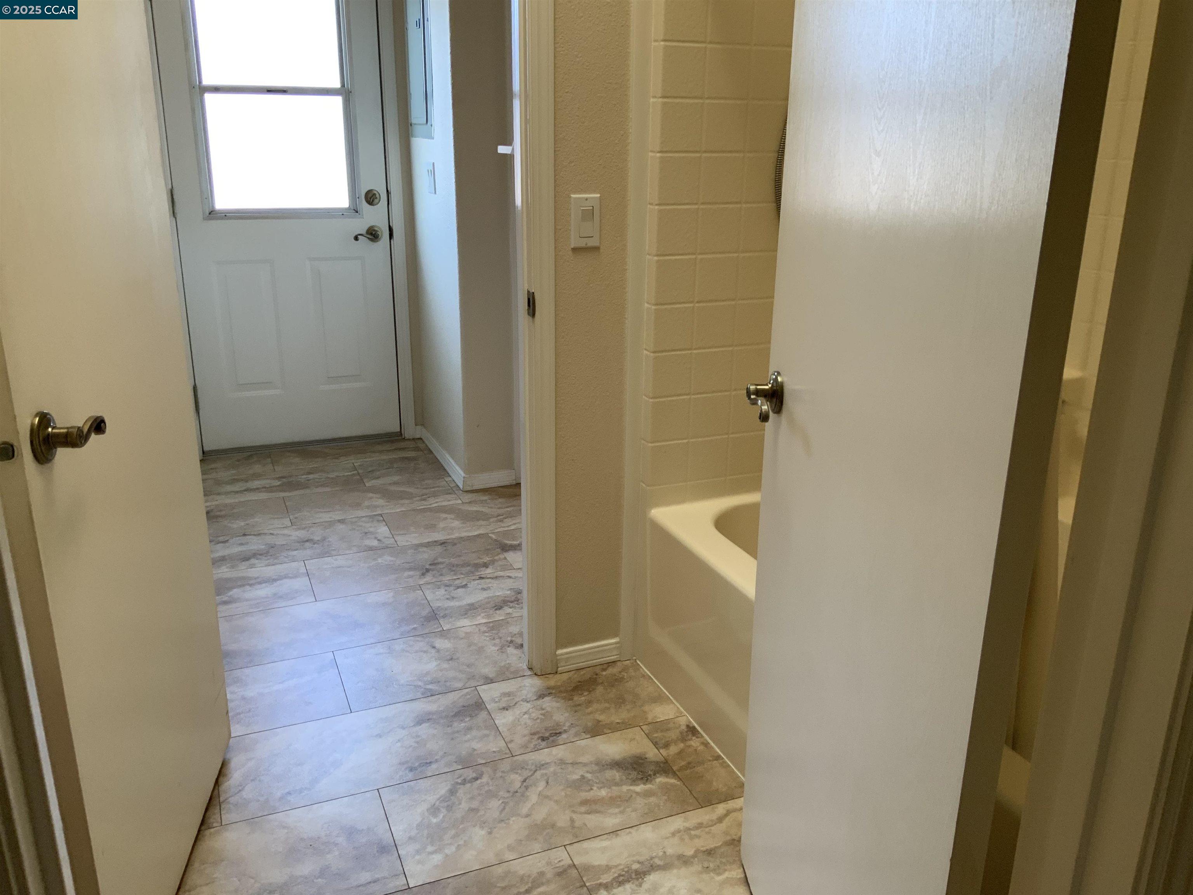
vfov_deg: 48.2
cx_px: 596
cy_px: 448
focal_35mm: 29
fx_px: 999
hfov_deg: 61.7
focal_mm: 3
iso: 125
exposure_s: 1/60
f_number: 1.8
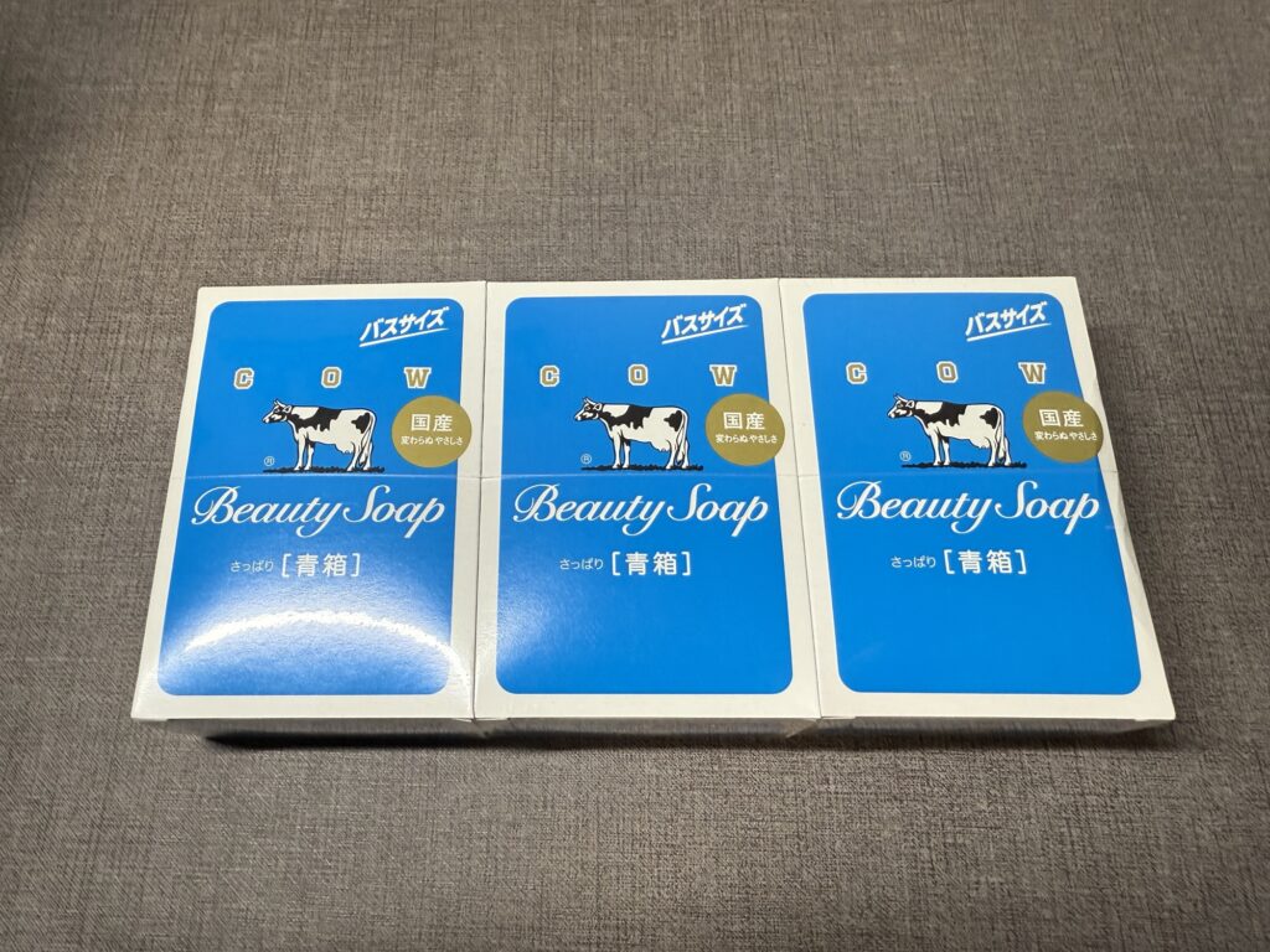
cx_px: 635
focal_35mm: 24
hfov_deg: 71.6
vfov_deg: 56.8
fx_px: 881
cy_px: 476
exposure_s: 1/187
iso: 125
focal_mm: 2.22
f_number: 2.2
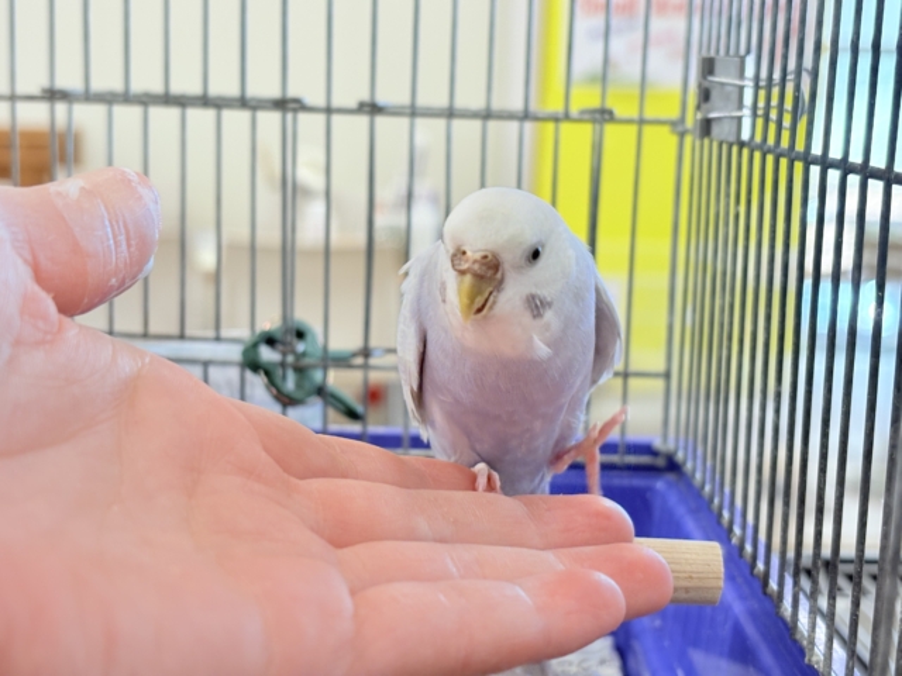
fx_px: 1355
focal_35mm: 52
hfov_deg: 36.8
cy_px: 338
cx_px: 451
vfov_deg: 28.0
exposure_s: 1/100
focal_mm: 5.96
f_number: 1.6
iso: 100
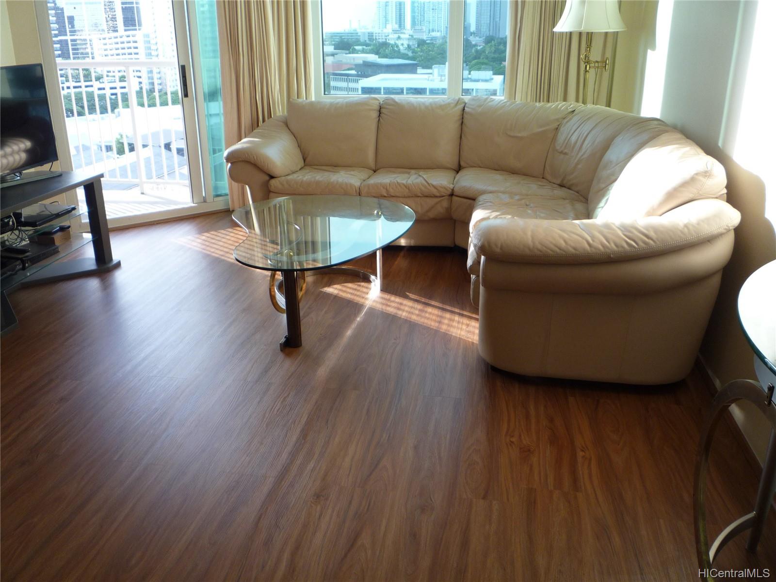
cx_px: 388
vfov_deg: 46.8
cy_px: 291
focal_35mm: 30
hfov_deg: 60.0
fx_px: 673
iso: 125
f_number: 3.3
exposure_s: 1/30
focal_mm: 5.2
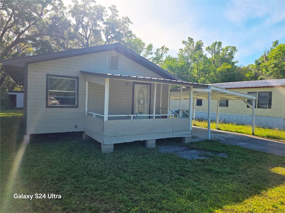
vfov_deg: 58.9
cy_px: 106
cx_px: 142
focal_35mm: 23
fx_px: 189
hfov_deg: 73.9
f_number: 1.7
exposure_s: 1/1283
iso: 12
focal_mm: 6.3
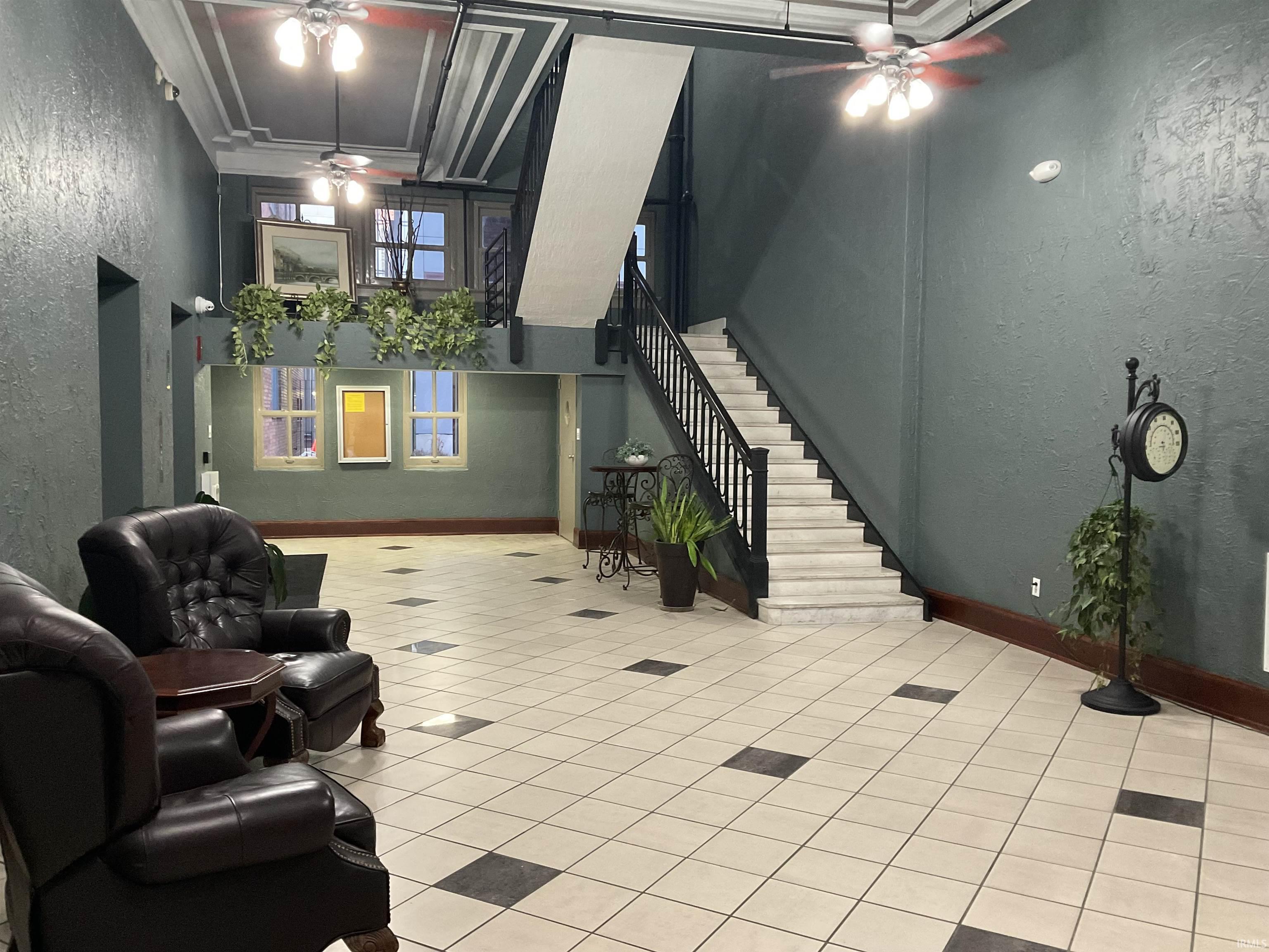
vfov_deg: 48.2
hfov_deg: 61.7
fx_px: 1063
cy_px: 476
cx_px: 634
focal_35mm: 29
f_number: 1.8
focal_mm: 3
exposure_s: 1/40
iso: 250
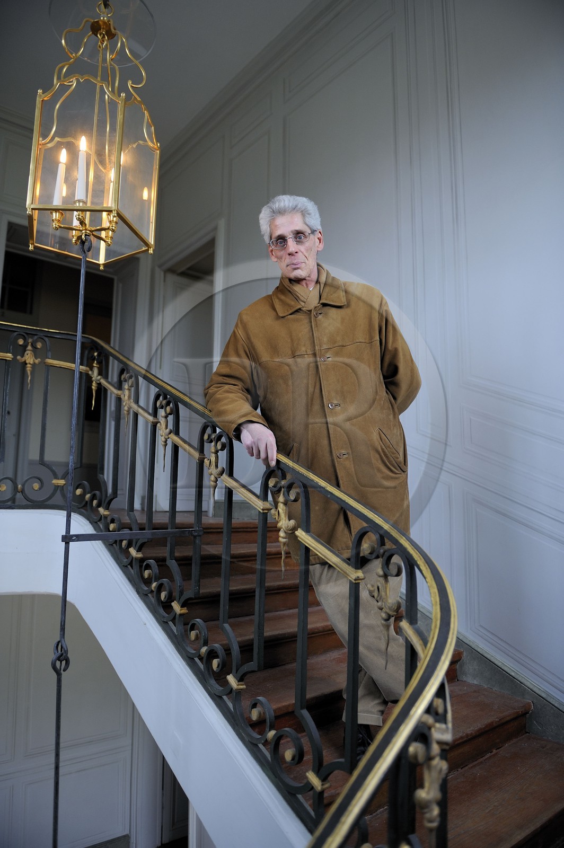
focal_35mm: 24
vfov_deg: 73.8
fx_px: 565
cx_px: 282
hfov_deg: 53.1
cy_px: 424
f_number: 2.8
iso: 400
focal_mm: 24
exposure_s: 1/80
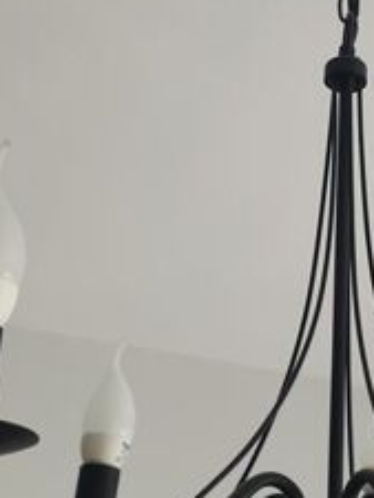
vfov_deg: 26.3
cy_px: 224
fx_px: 1065
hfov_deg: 19.3
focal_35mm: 74
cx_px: 383
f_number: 2.4
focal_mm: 4.3
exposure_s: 1/116
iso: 50
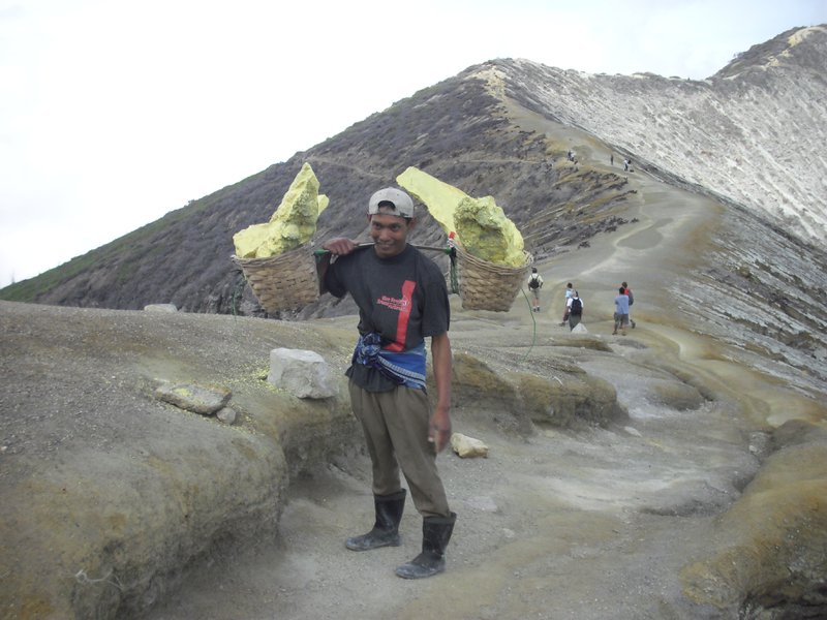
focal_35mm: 38
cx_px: 414
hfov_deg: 49.0
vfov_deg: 37.7
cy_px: 310
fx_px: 908
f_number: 8
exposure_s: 1/125
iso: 100
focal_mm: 6.2
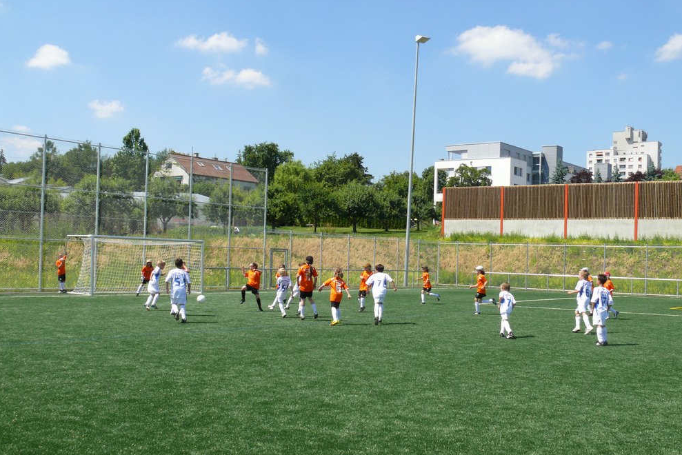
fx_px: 777
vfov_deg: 32.6
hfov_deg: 47.4
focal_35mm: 41
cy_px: 255
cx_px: 342
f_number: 5.6
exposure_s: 1/400
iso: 100
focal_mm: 8
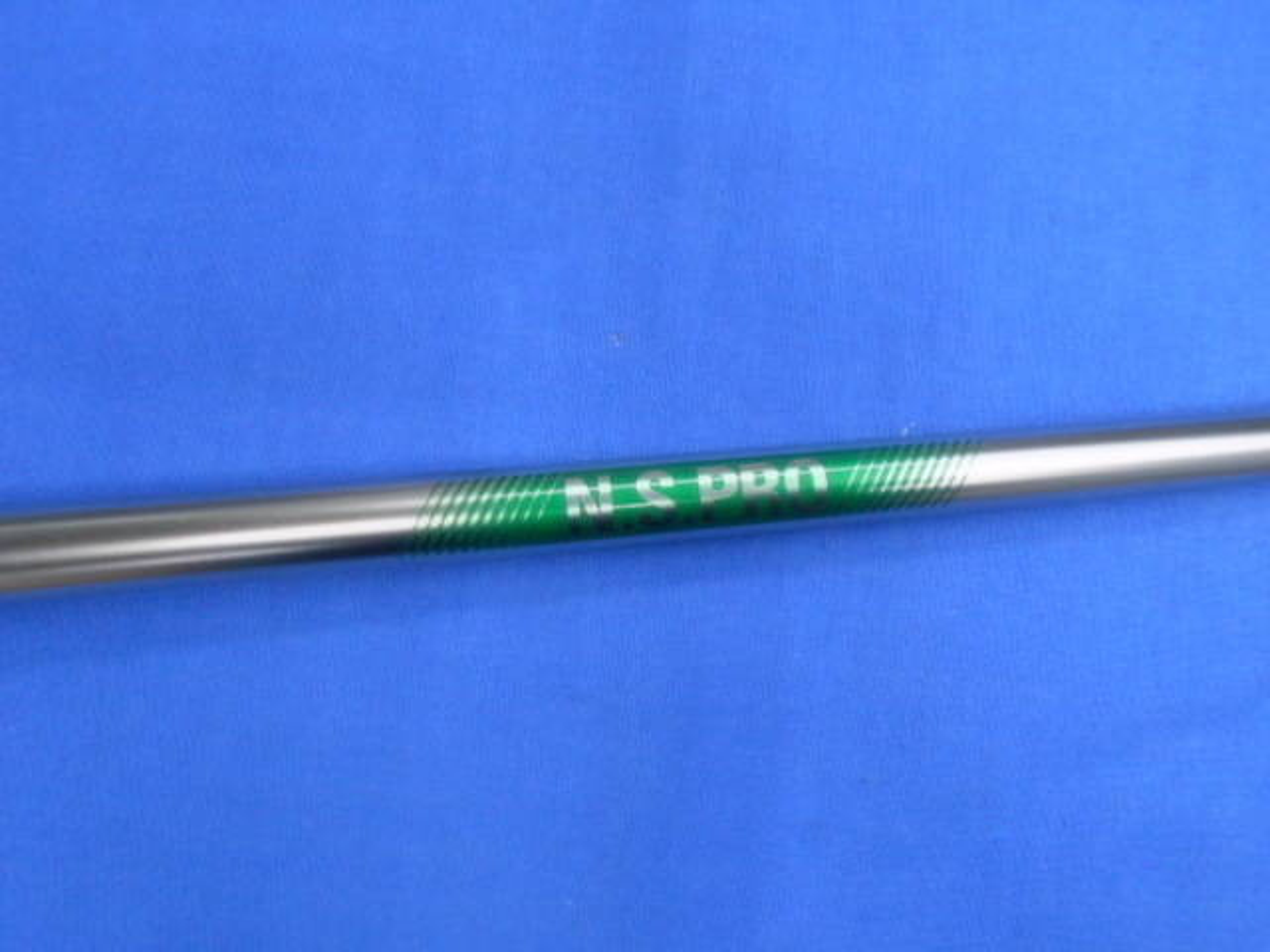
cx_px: 635
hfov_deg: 60.0
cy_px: 476
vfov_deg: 46.8
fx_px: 1101
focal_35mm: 30
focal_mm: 5.1
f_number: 3.4
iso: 400
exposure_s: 1/30
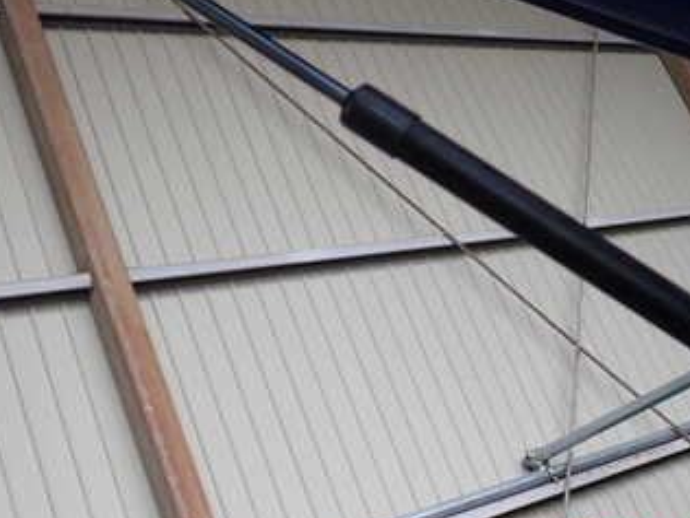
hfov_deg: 33.3
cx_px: 487
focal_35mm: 57
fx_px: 1136
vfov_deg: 25.6
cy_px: 199
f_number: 2.3
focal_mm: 5.4
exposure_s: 1/100
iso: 200
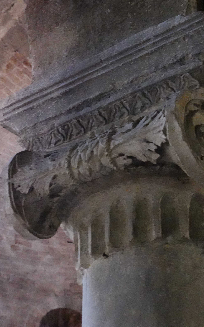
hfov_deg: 13.3
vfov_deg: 21.2
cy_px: 163
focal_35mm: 98
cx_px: 100
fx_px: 872
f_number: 4
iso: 6400
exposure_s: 1/15
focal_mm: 23.39
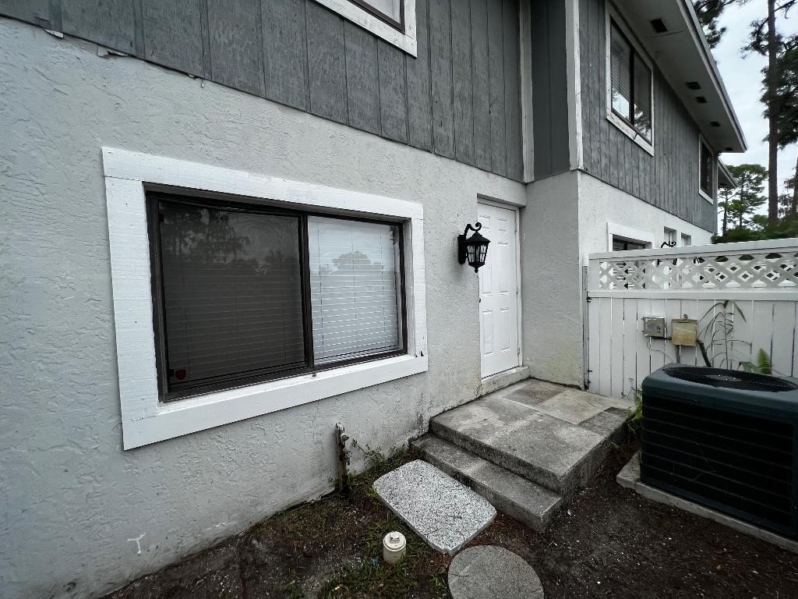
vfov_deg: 89.9
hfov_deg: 106.2
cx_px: 399
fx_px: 300
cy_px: 300
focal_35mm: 13
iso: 32
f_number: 1.8
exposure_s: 1/737
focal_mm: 1.57
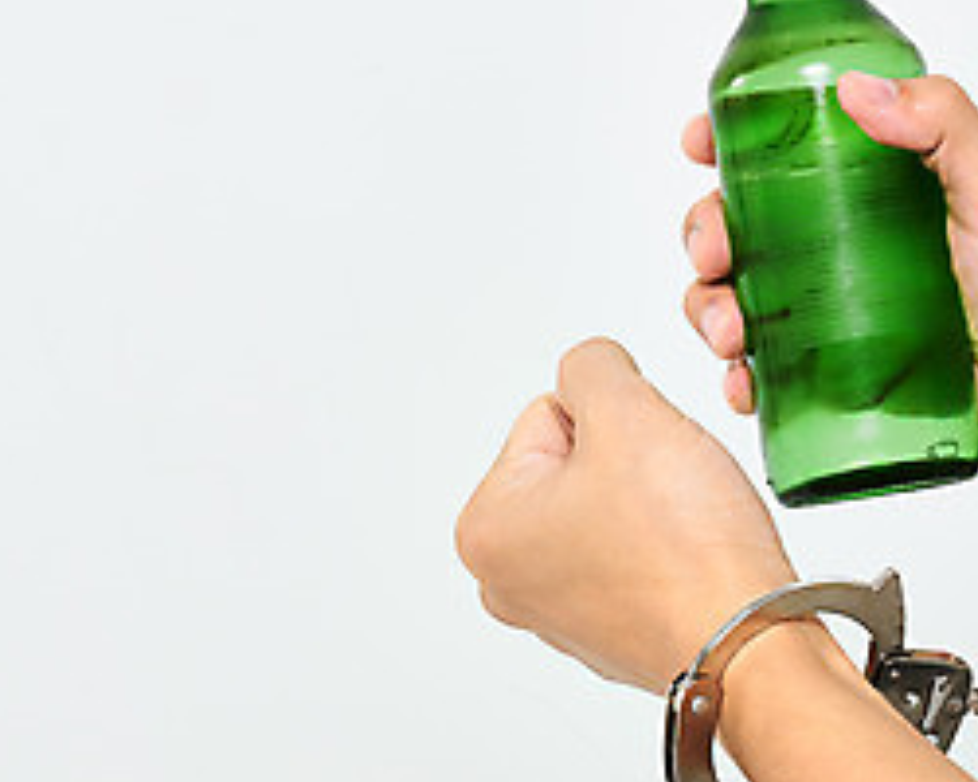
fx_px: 8134
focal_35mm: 281
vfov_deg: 5.5
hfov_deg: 6.9
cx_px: 303
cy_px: 235
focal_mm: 125
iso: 100
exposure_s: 1/125
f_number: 18
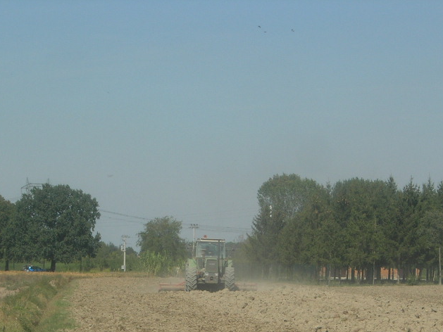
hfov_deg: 10.7
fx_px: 2355
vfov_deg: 8.1
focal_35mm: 184
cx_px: 216
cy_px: 268
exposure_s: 1/292
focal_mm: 23.4
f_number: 8.2
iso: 64
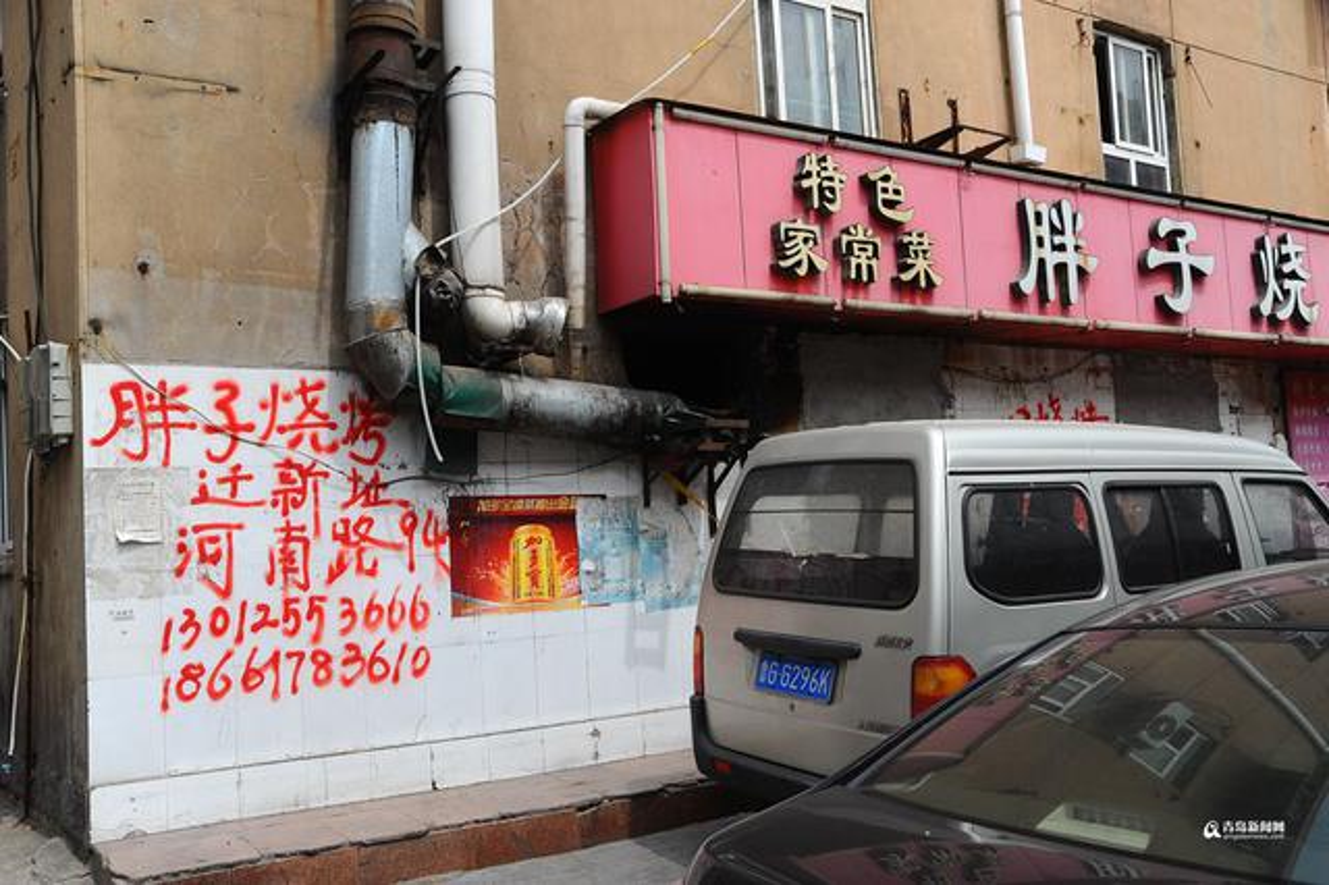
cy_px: 442
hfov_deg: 55.8
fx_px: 1254
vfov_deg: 38.8
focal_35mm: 34
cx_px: 664
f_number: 5.6
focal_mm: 34
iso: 200
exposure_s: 1/1000
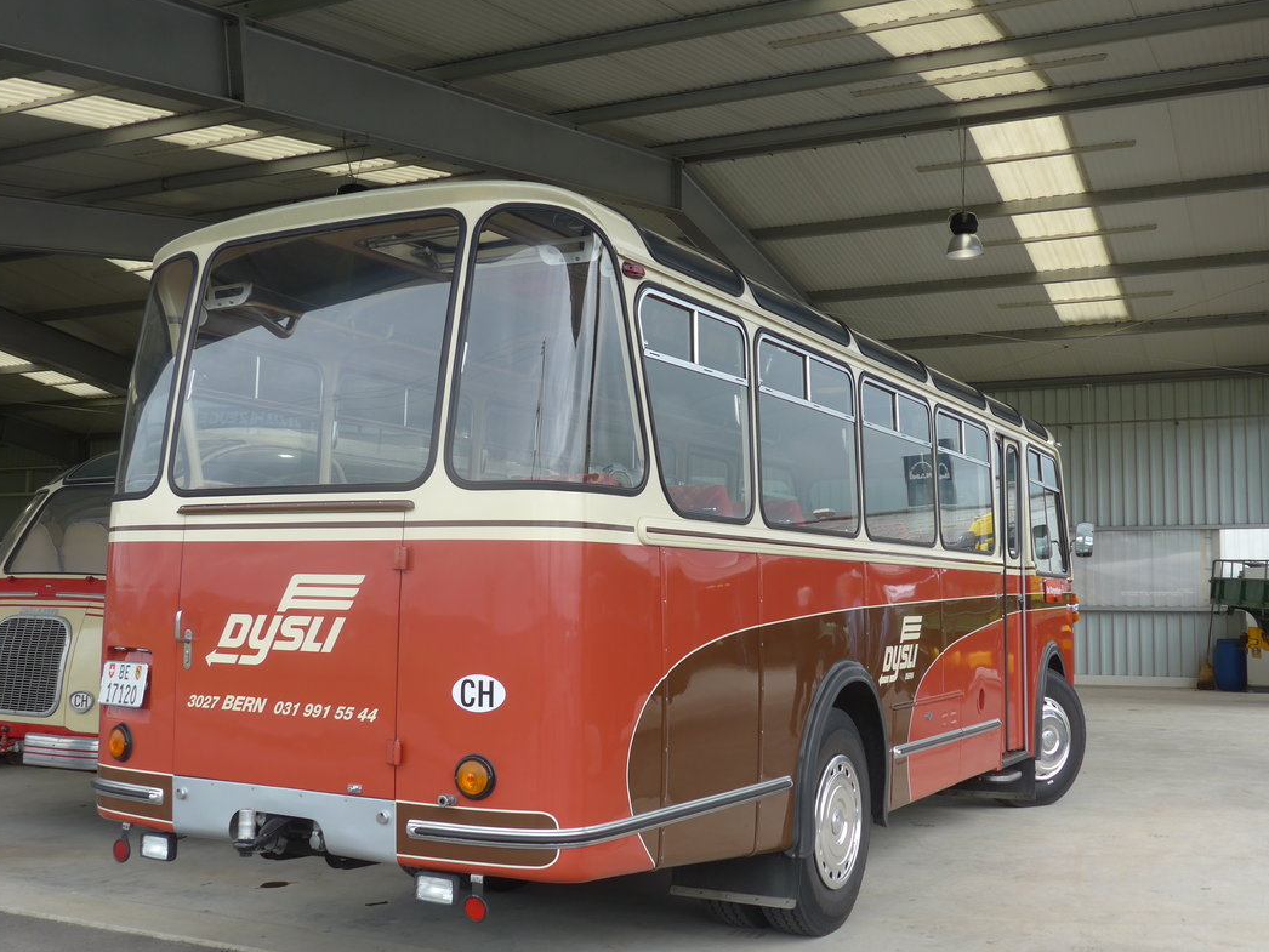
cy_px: 480
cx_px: 579
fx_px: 1430
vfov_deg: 36.8
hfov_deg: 47.8
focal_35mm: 39
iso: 80
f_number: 2.8
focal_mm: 7
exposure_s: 1/320
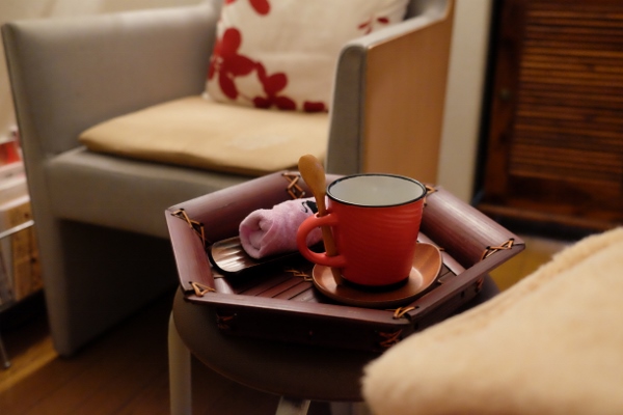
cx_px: 312
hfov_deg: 57.2
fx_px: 571
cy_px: 208
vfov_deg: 40.0
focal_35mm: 33
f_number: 3.2
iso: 6400
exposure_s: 1/50
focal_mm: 22.3
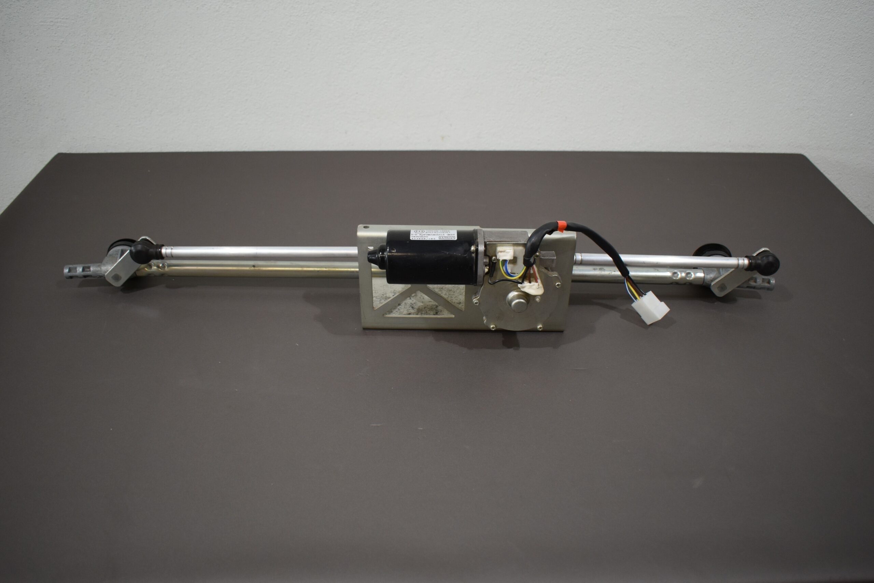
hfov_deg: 61.9
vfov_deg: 43.6
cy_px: 292
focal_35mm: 30
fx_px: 728
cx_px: 437
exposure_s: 1/250
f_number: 3.8
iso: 720
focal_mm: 20
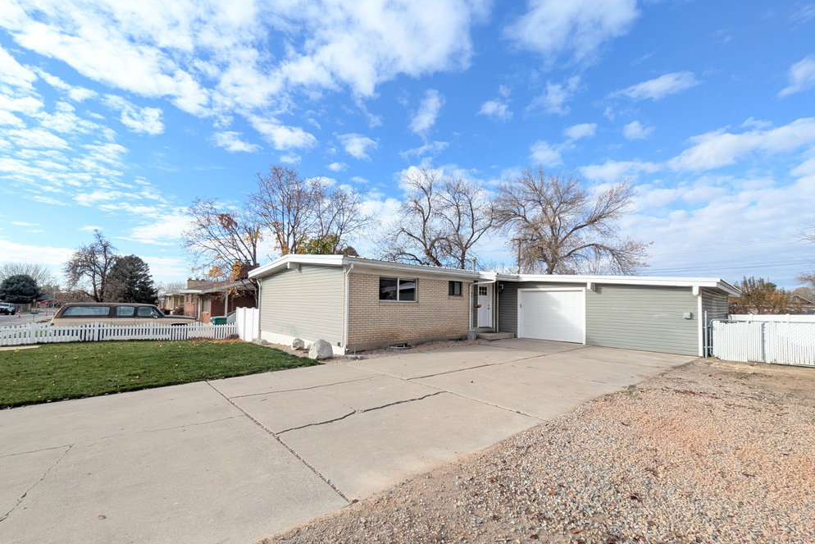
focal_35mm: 15
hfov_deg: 100.4
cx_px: 407
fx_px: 340
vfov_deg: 77.2
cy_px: 294
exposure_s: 1/718
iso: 50
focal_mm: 1.83
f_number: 2.2
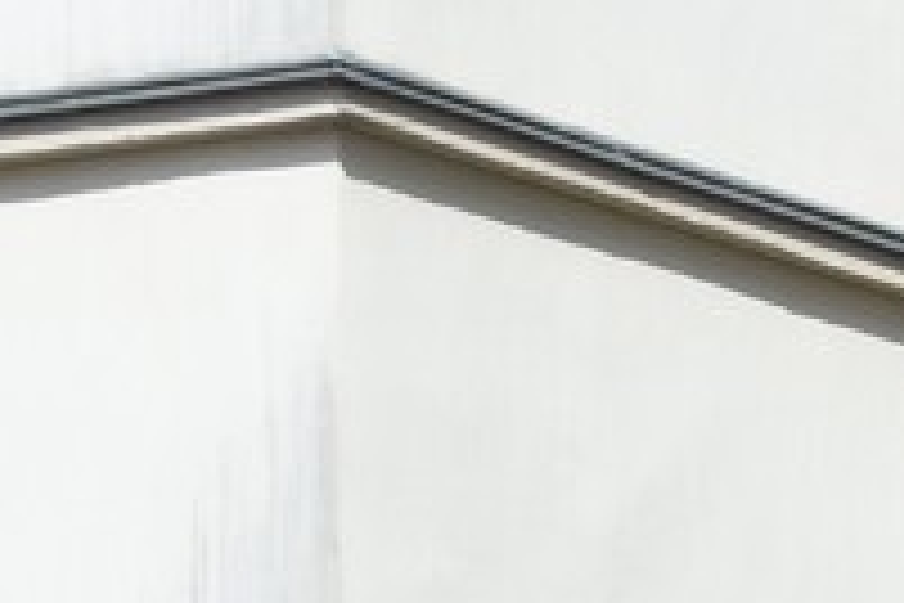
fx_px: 7583
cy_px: 2358
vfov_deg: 4.2
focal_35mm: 302
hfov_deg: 6.3
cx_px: 2699
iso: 400
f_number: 14
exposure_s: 1/320
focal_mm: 38
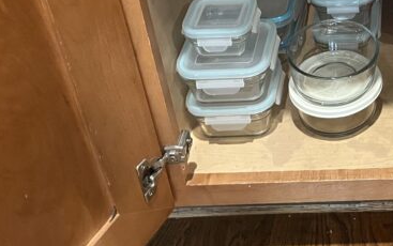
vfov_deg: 20.3
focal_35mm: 60
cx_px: 424
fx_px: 643
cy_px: -48
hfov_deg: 30.6
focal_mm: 5.1
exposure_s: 1/30
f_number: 1.6
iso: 500
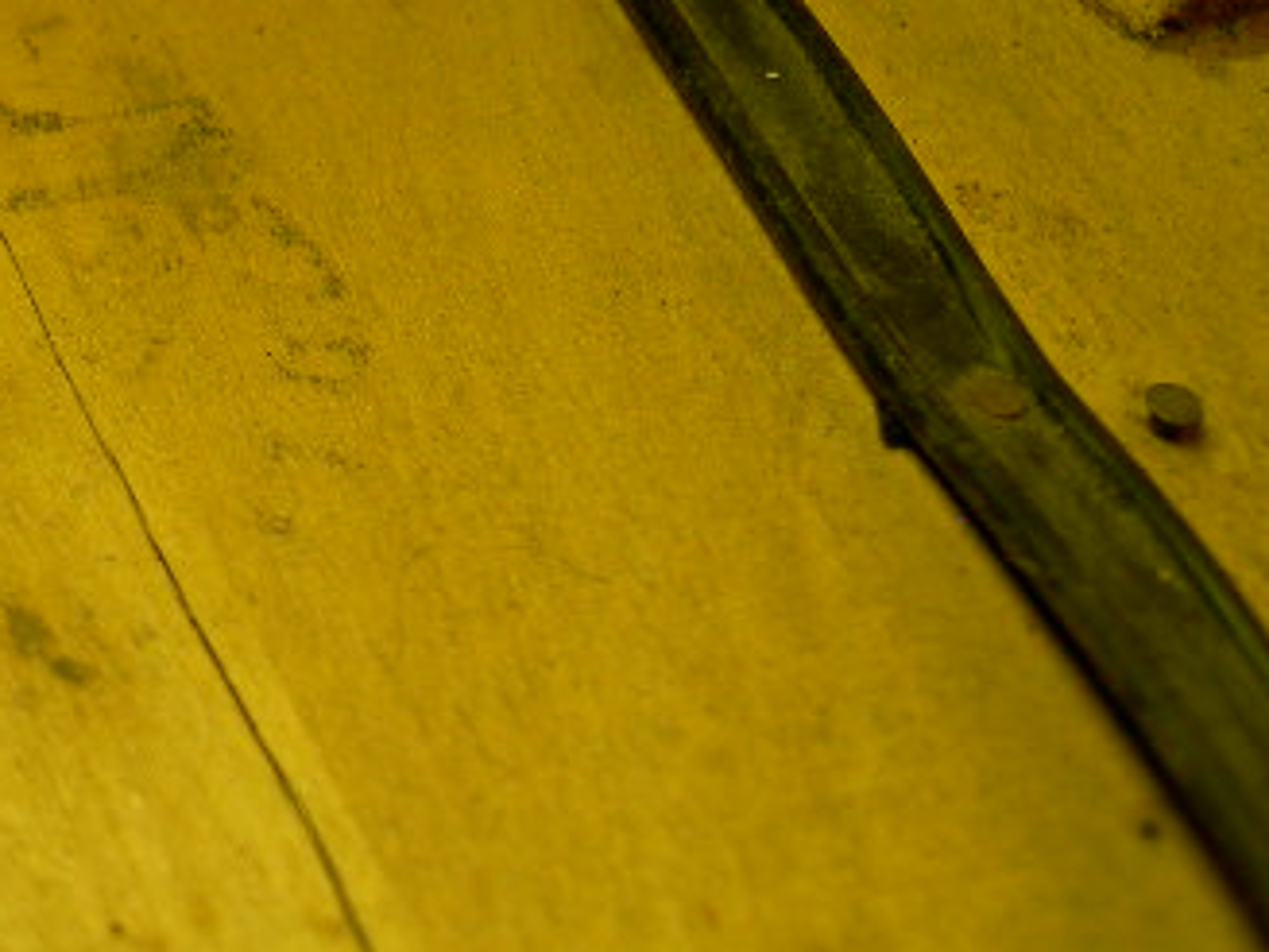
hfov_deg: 24.7
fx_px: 2786
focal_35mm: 76
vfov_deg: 19.1
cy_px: 159
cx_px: 74
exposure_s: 1/196
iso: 100
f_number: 2.8
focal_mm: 8
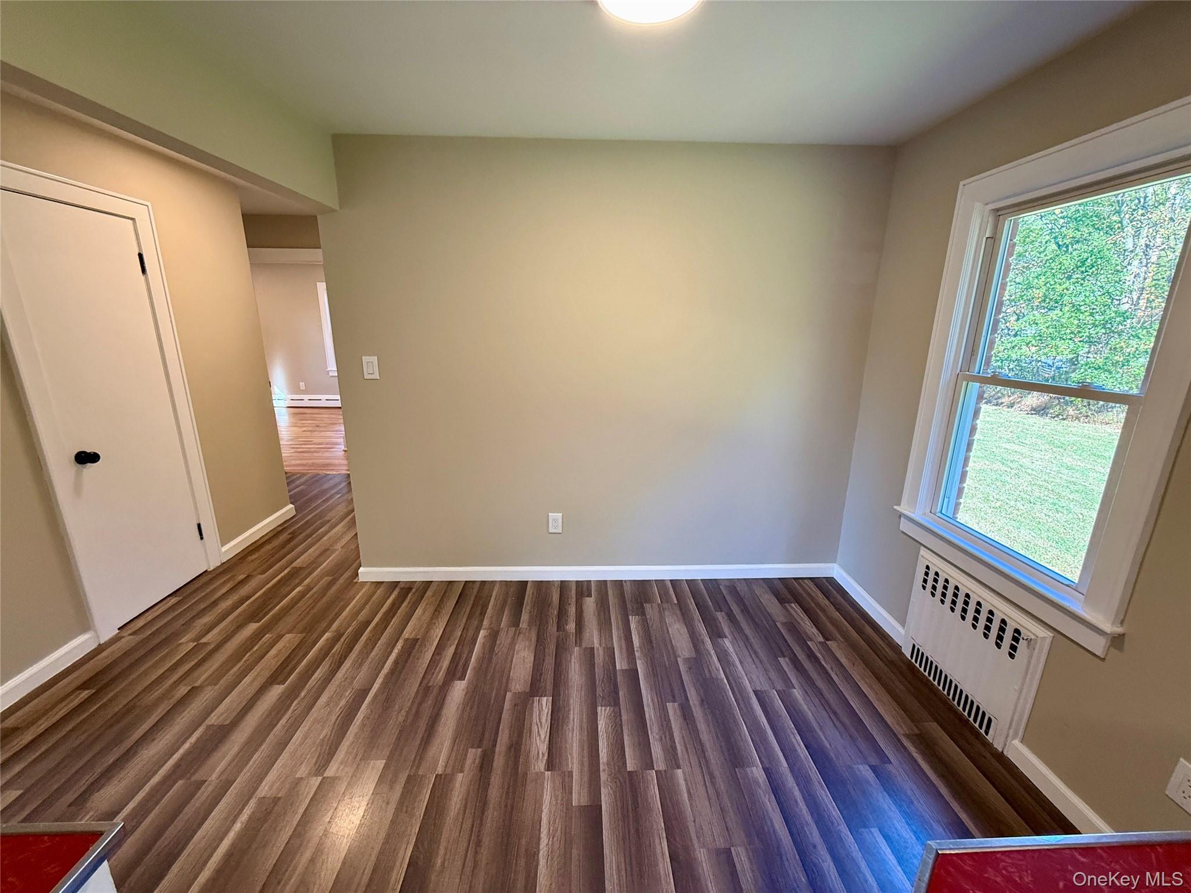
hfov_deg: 102.1
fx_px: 482
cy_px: 446
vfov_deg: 85.7
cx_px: 596
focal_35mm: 14
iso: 250
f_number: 2.2
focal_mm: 2.22
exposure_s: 1/120
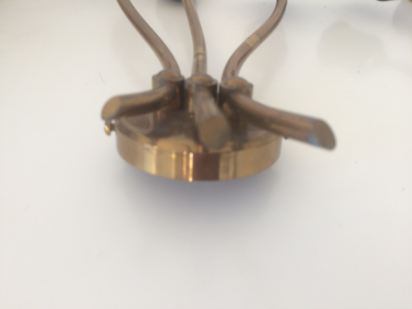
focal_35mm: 29
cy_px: 154
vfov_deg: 48.2
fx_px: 345
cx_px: 206
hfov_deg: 61.7
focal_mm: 4.15
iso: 32
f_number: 2.2
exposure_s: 1/50
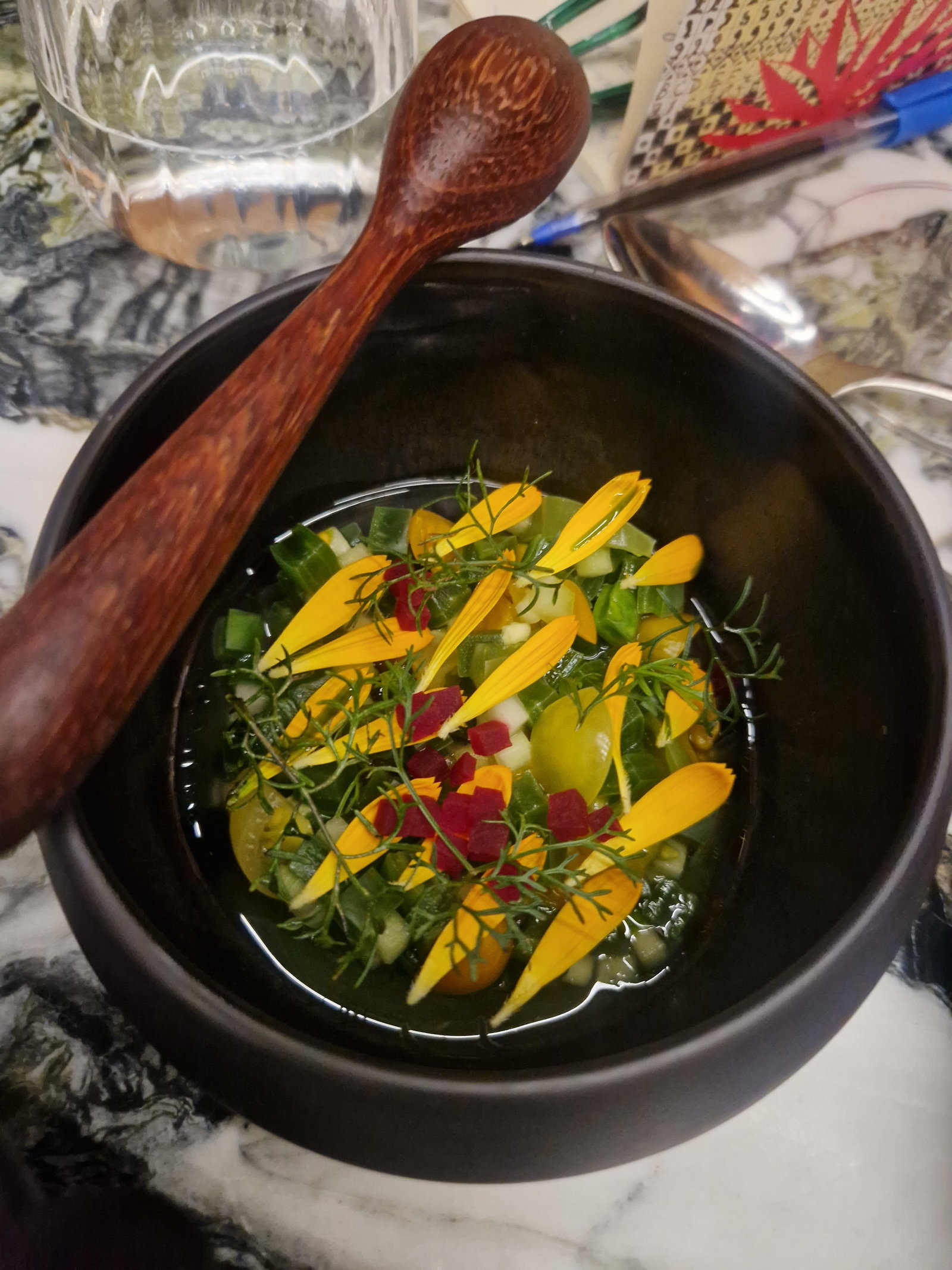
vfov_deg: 73.9
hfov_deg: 58.9
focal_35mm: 23
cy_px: 635
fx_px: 843
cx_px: 476
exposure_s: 1/24
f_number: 1.8
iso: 800
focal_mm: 5.4
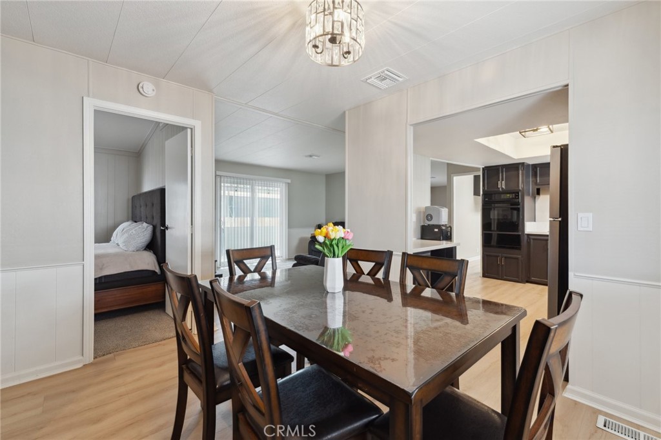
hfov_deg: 100.4
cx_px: 330
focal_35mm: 15
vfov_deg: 77.3
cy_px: 220
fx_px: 275
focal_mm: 10
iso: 100
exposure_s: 1/1.25
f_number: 8
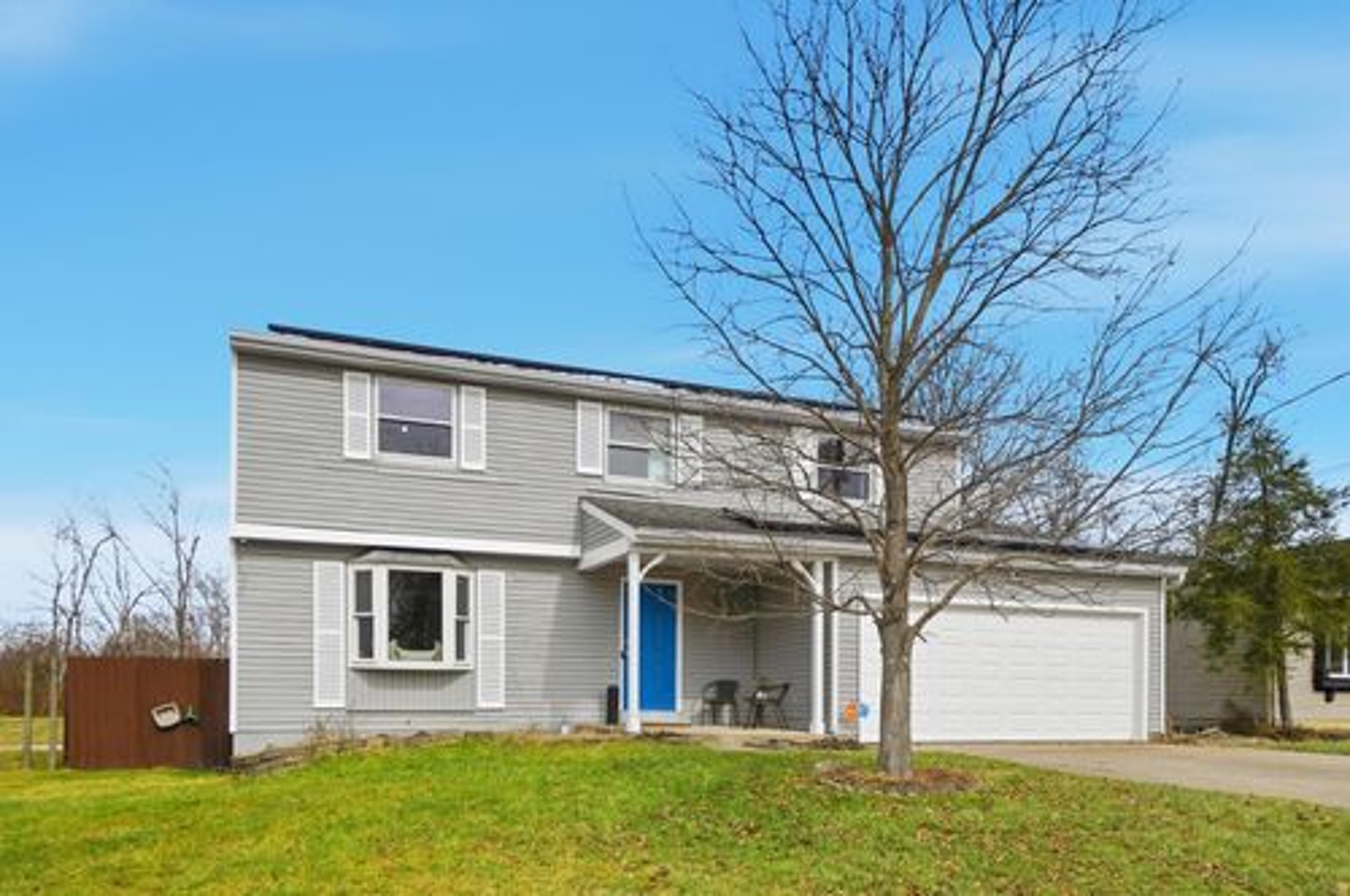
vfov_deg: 53.0
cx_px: 675
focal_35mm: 24
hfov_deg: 73.8
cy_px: 448
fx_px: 899
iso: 100
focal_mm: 16
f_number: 4
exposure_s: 1/4000
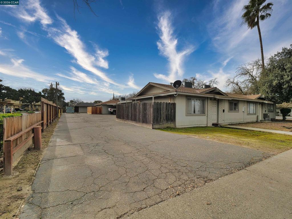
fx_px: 135
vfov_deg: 78.1
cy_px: 110
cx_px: 146
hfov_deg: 94.5
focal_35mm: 16
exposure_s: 1/250
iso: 125
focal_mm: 8
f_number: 8
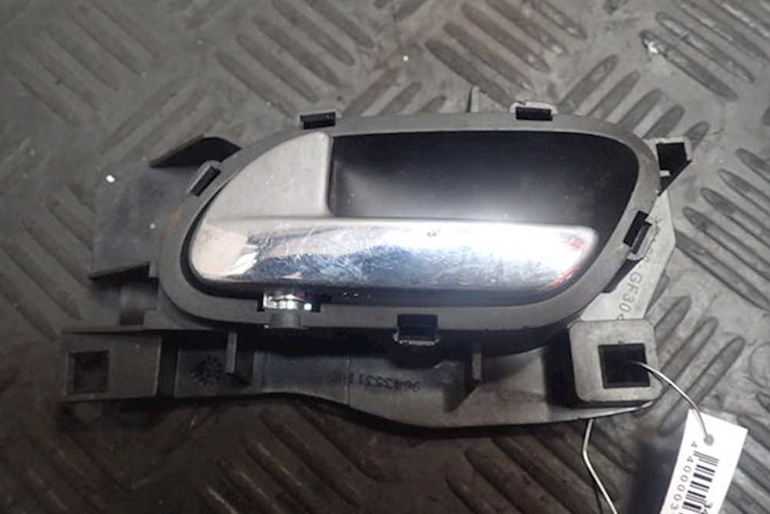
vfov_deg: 41.1
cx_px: 382
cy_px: 256
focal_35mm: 32
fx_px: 685
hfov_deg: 58.7
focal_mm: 5.5
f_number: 2.3
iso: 400
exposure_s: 1/30
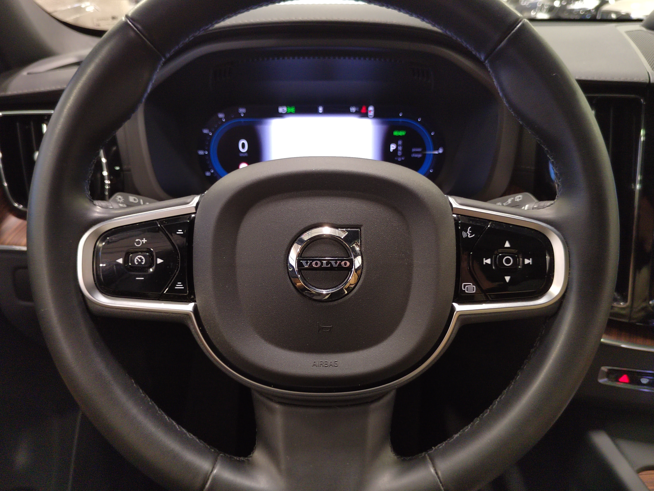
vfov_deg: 49.7
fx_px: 529
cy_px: 246
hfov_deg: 63.4
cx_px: 327
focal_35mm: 28
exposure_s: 1/50
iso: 2759
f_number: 1.9
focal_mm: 5.52
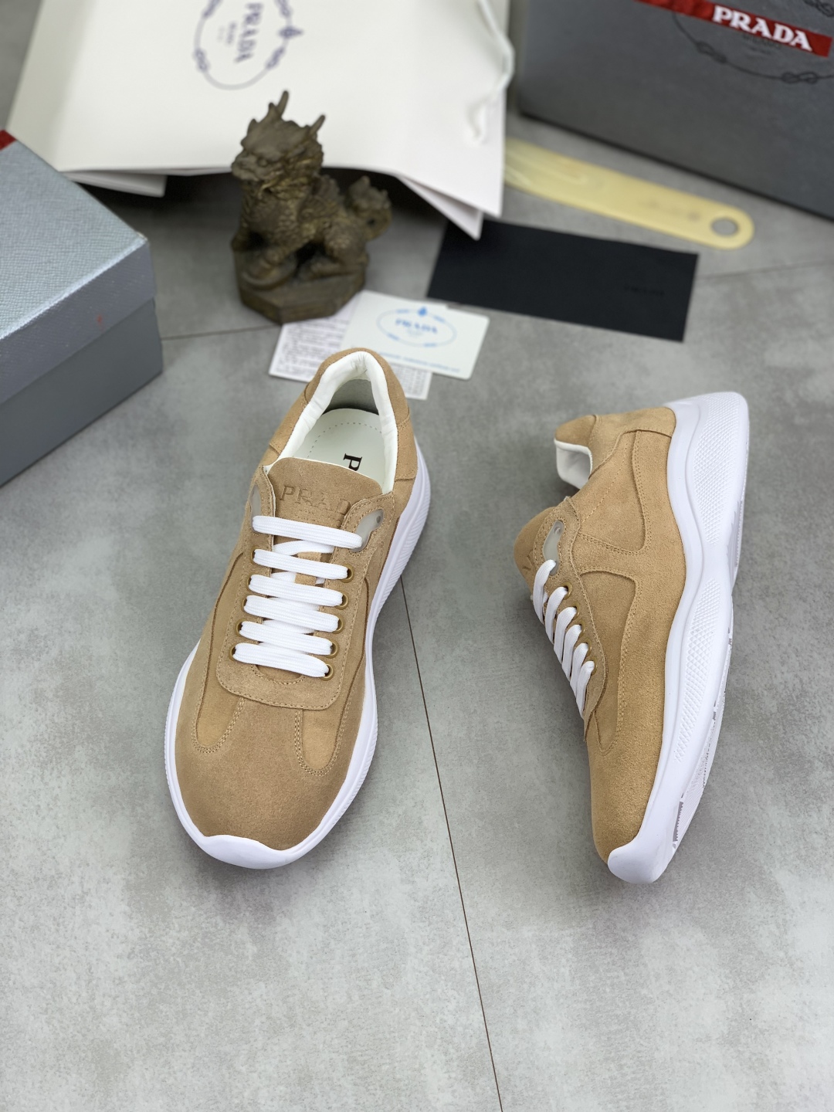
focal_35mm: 52
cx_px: 417
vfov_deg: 36.8
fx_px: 1670
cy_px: 556
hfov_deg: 28.0
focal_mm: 6
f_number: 2.4
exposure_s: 1/106
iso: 16
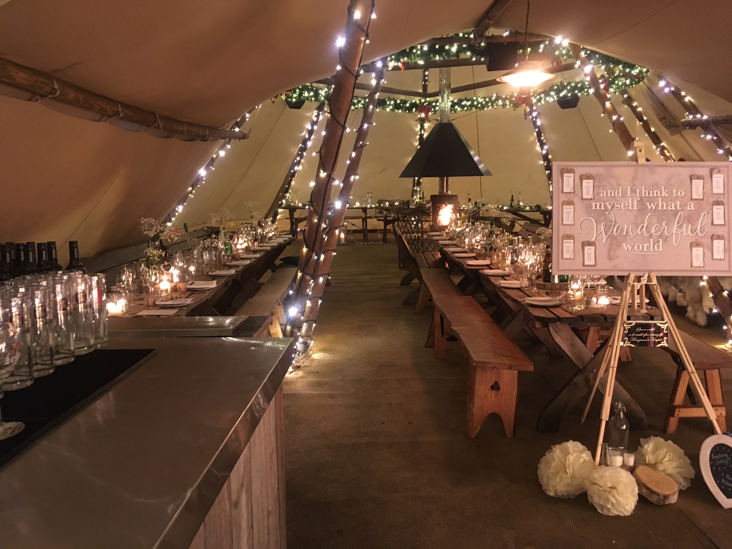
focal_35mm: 29
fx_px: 613
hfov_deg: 61.7
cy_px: 274
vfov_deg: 48.2
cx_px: 366
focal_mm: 4.15
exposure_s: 1/17
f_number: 2.2
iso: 400
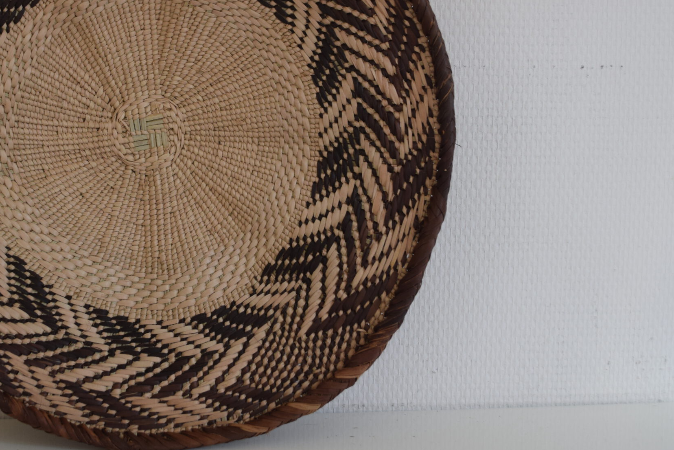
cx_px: 193
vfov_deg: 26.3
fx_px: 955
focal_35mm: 51
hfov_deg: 38.2
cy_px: 135
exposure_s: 1/100
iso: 400
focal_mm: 22
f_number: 5
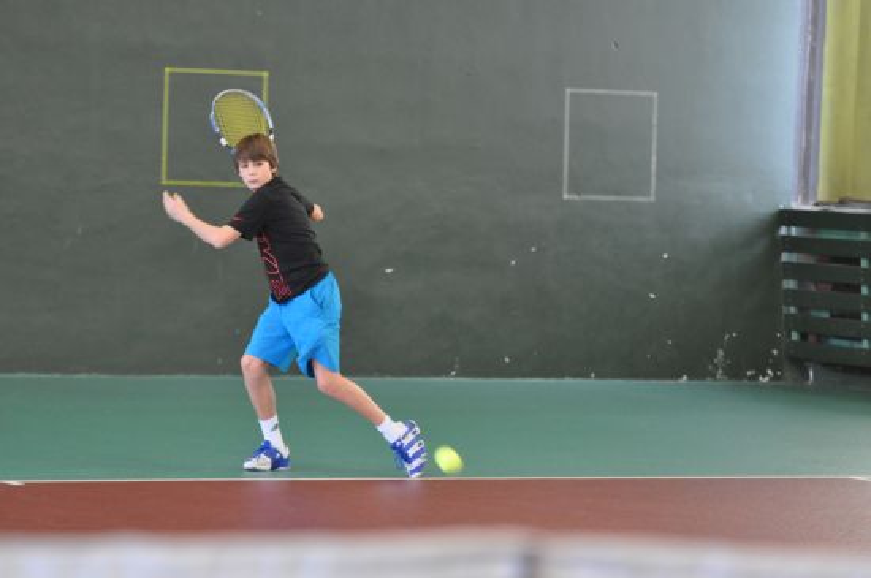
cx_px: 436
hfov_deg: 12.2
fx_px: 4059
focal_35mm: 168
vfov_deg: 8.1
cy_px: 289
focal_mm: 112
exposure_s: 1/160
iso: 1600
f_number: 2.8
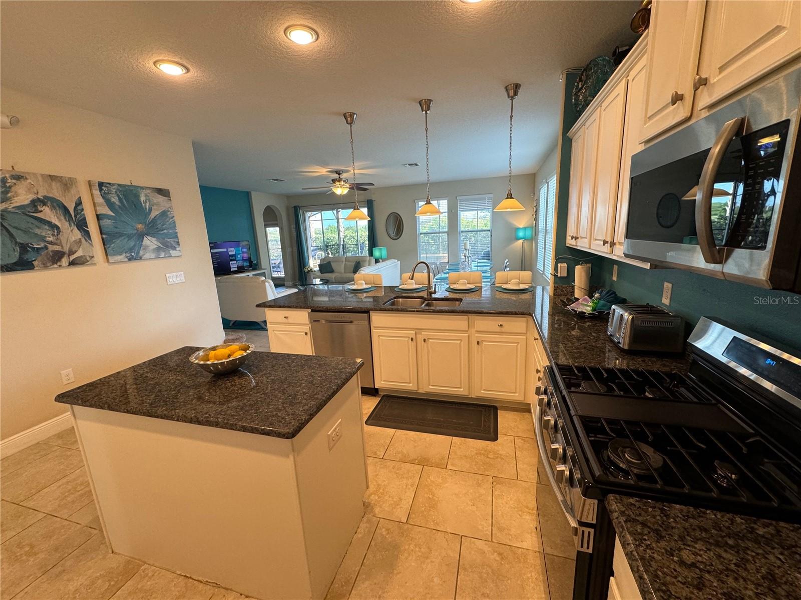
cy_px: 300
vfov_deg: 85.7
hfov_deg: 102.1
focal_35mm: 14
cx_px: 400
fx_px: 324
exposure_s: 1/120
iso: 200
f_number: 2.2
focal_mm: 2.22
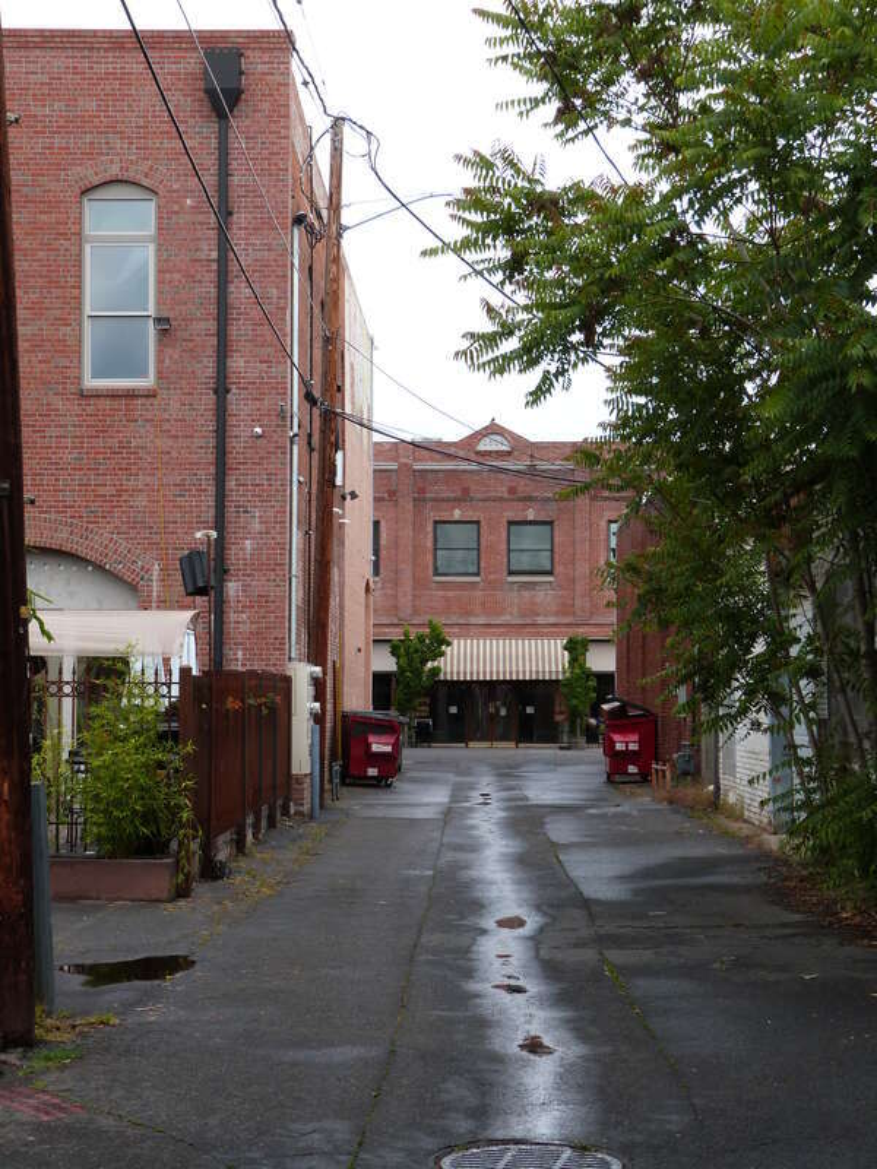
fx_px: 2094
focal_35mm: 62
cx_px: 438
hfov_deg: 23.7
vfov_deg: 31.2
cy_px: 584
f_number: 4.5
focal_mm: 11
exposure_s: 1/250
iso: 100
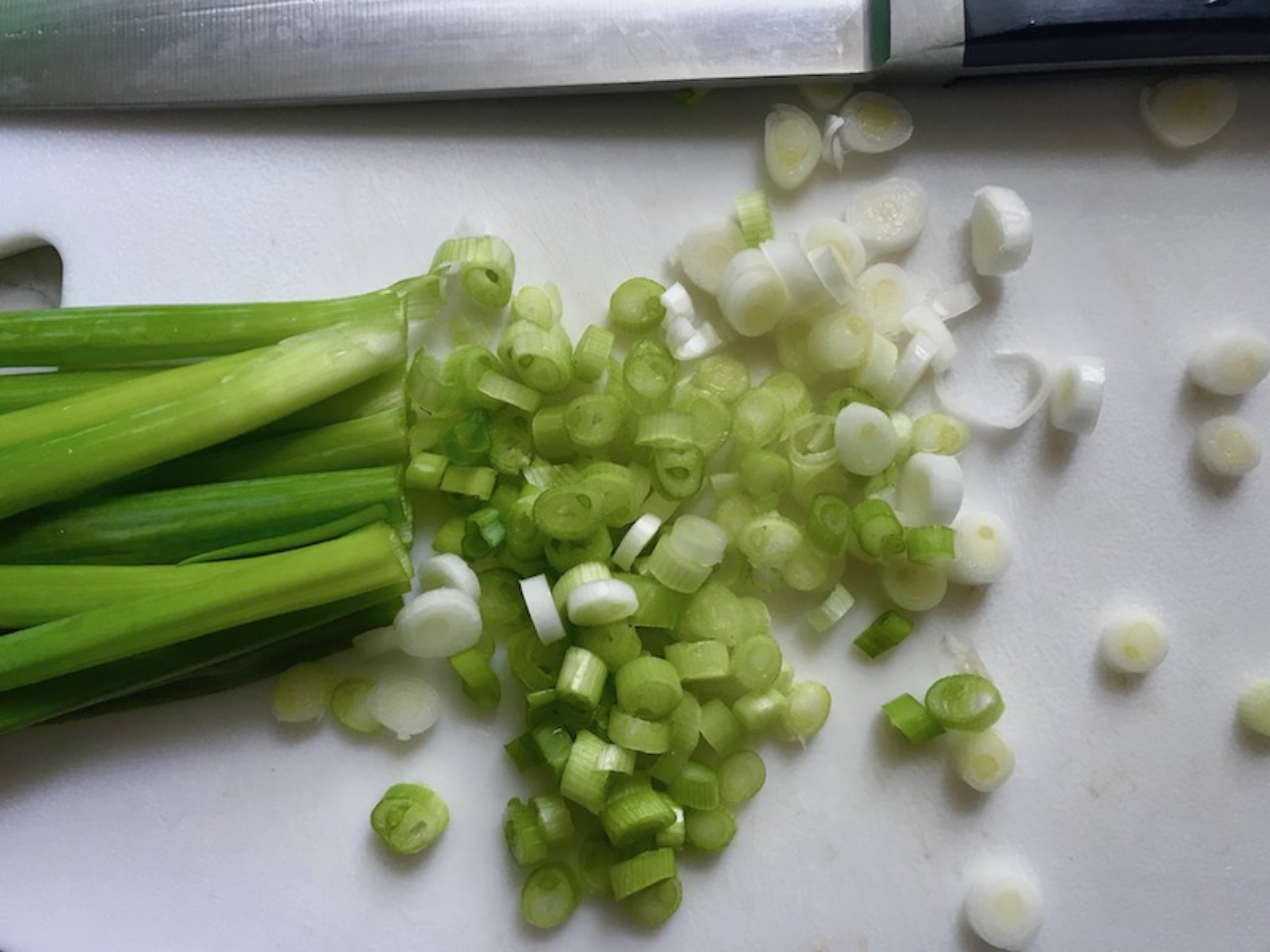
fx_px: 1027
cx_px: 635
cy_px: 476
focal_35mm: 28
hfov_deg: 63.4
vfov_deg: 49.7
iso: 25
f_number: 1.8
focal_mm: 3.99
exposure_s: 1/40
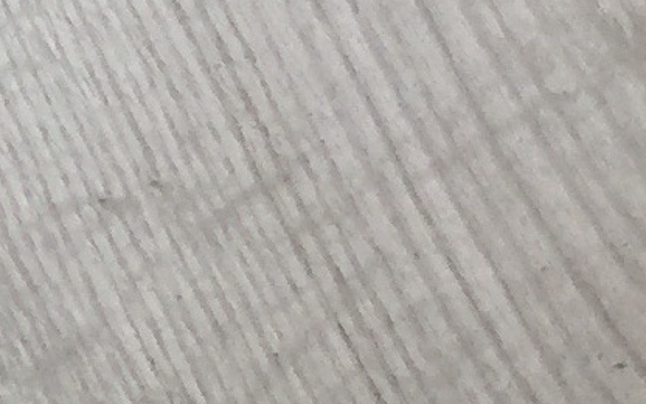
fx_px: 4243
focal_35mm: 241
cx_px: 1548
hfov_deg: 8.0
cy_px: 30
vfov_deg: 5.4
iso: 32
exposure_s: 1/30
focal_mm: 4.15
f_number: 2.2
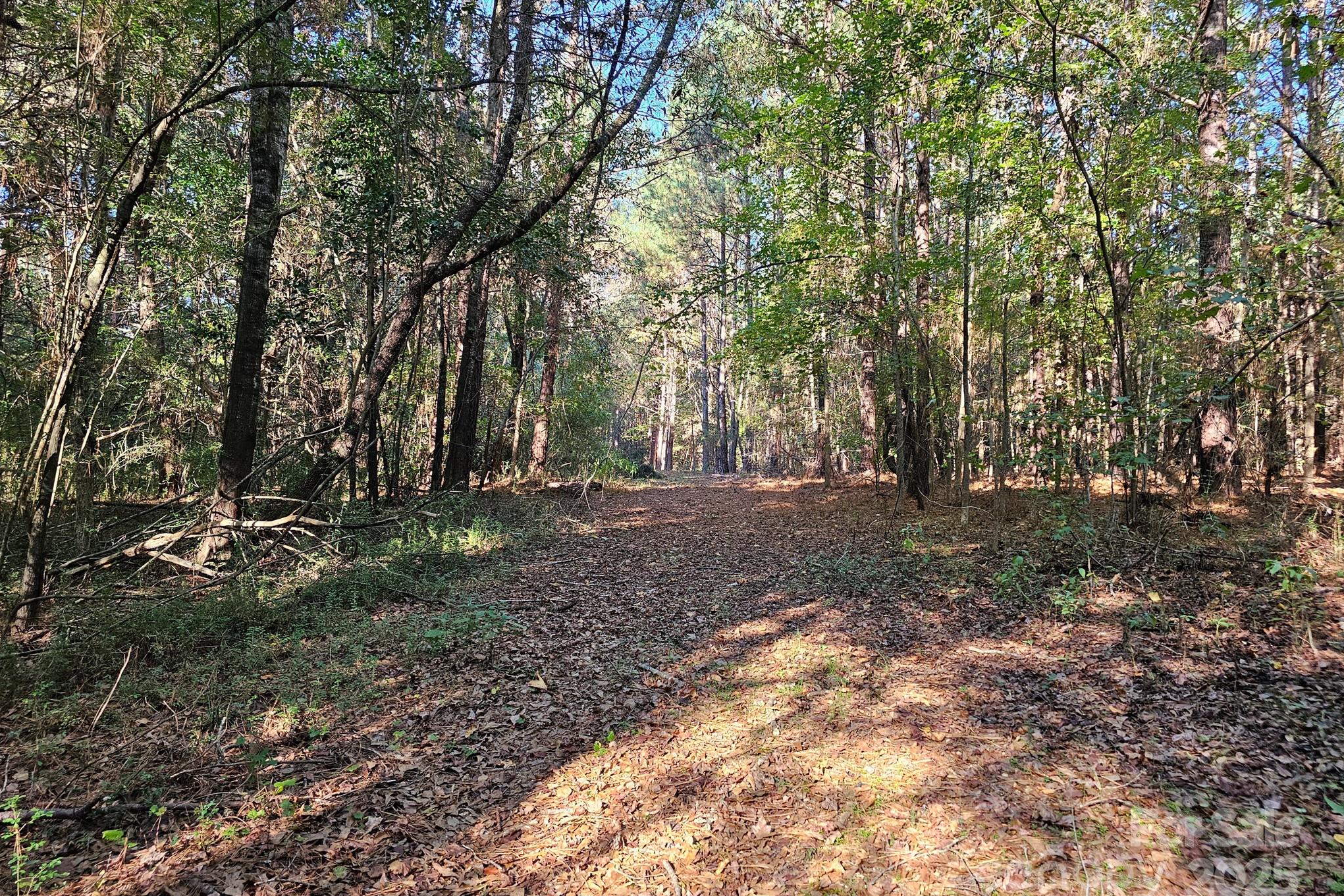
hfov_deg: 73.7
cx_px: 674
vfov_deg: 53.1
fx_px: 896
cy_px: 427
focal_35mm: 24
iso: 200
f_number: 1.7
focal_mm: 6.3
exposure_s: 1/182
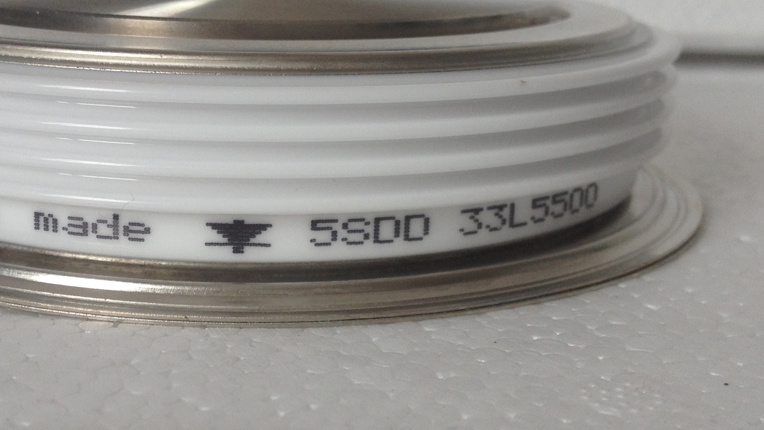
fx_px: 1216
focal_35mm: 60
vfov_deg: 20.1
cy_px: 225
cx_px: 319
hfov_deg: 34.8
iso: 50
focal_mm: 4.28
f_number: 2.4
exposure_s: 1/60
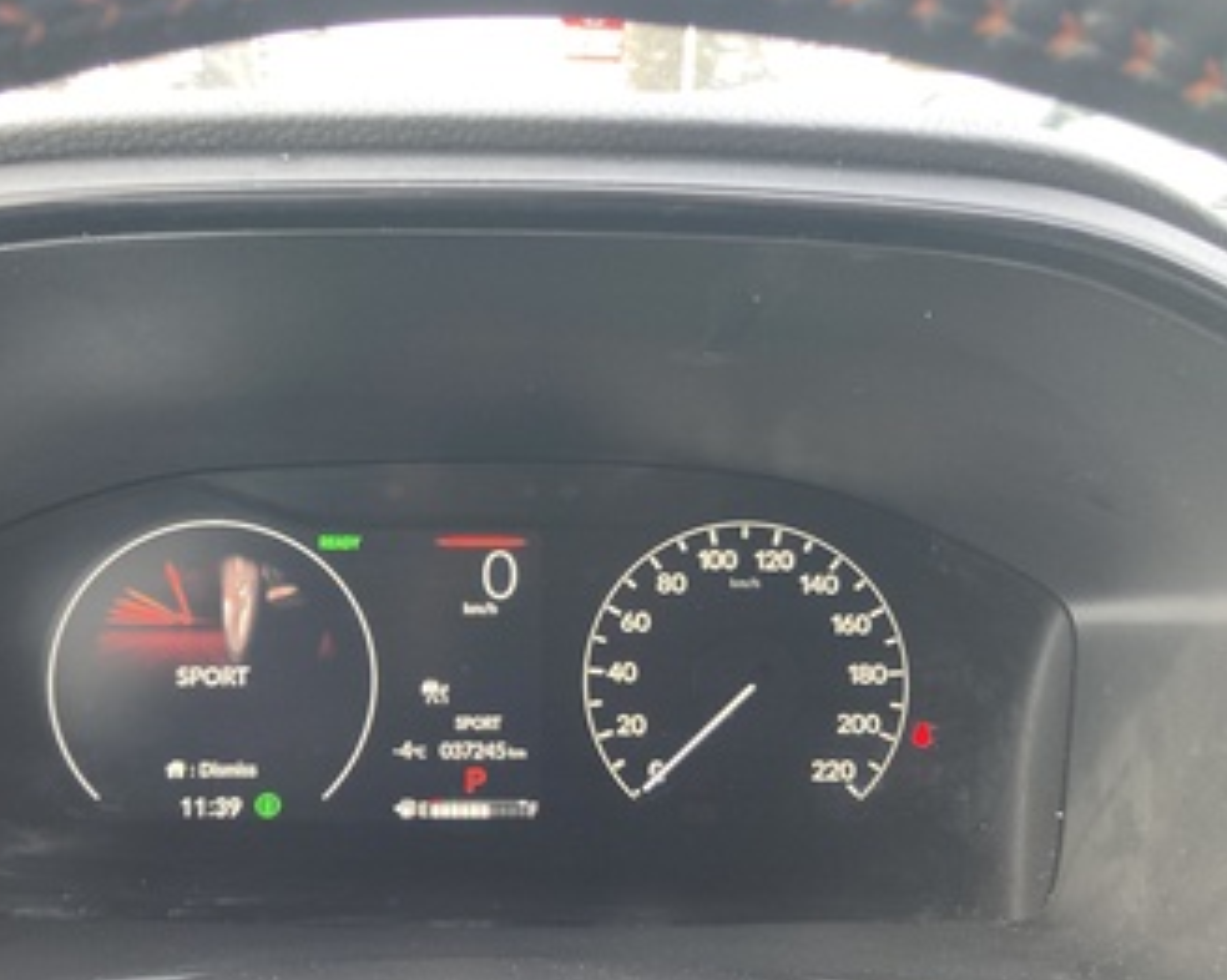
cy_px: 540
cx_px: 471
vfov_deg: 42.1
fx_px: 1270
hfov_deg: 51.1
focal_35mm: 35
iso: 125
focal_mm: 3.99
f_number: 1.8
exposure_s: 1/60
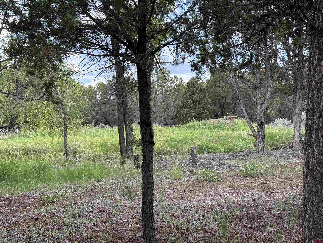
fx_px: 448
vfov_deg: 30.3
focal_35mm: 48
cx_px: 162
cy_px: 122
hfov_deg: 39.7
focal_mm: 6.76
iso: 80
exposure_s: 1/382
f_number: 1.78
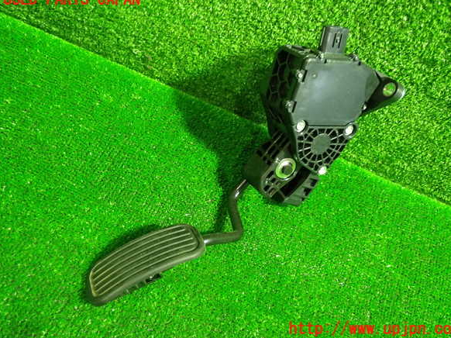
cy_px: 164
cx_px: 232
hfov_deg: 55.4
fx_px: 430
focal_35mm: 33
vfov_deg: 42.9
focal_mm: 5.79
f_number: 2.4
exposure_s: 1/30
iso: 800
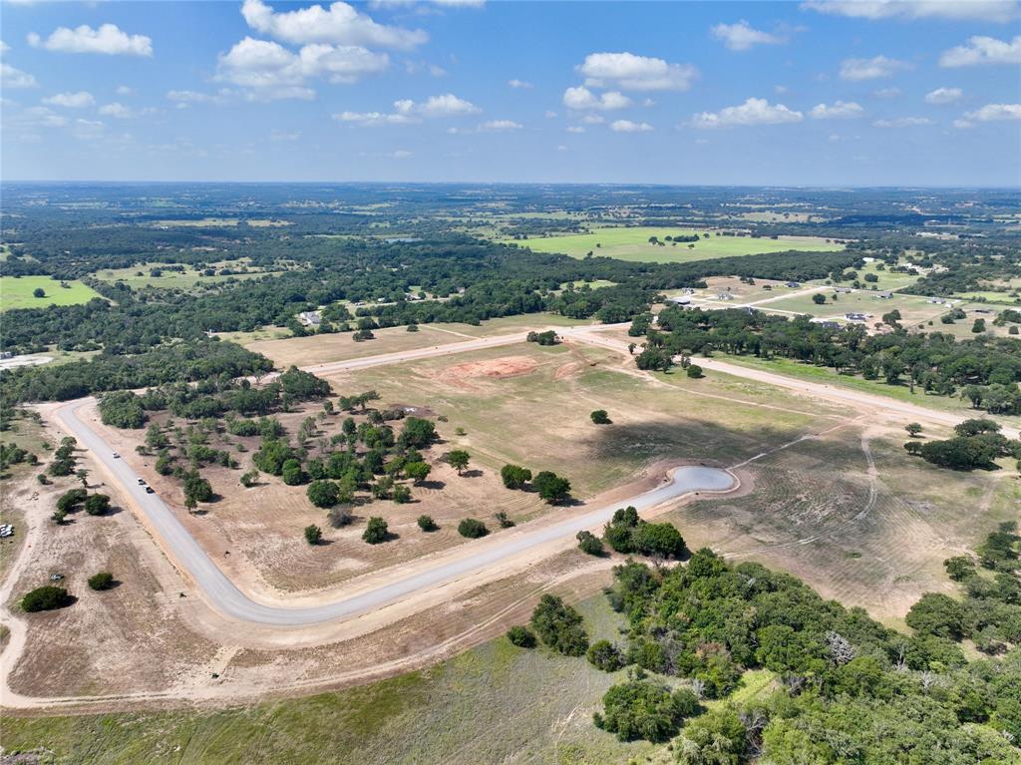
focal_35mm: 24
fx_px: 708
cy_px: 382
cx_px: 510
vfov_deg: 56.8
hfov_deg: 71.6
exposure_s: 1/1600
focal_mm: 12.29
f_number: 2.8
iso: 100
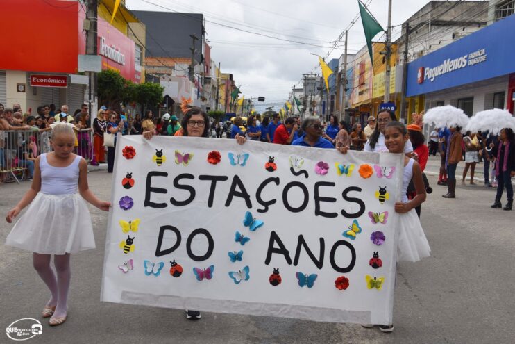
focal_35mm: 39
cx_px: 258
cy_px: 172
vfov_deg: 34.2
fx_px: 558
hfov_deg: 49.5
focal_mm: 26
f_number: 10
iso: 200
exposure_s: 1/400
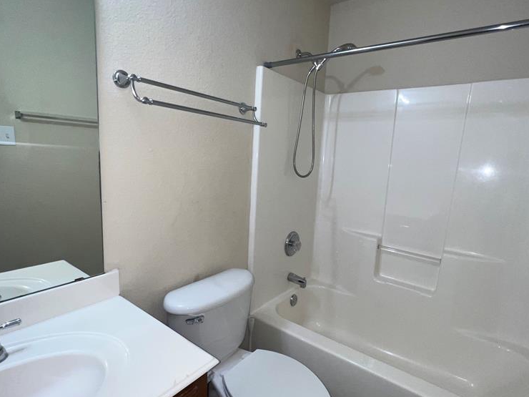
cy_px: 205
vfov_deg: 71.6
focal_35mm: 18
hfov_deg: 87.7
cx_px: 279
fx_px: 275
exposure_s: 1/64
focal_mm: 1.57
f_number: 1.8
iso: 64
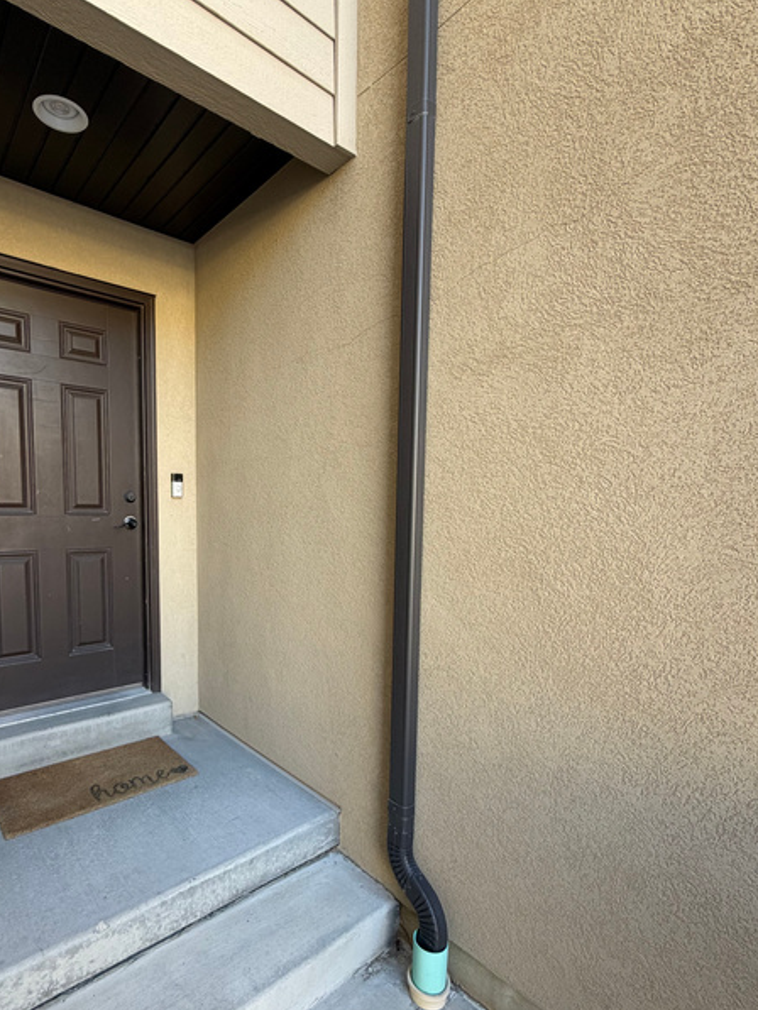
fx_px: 525
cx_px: 303
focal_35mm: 18
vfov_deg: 87.4
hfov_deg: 70.9
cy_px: 562
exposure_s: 1/121
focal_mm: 2.22
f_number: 2.2
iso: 125
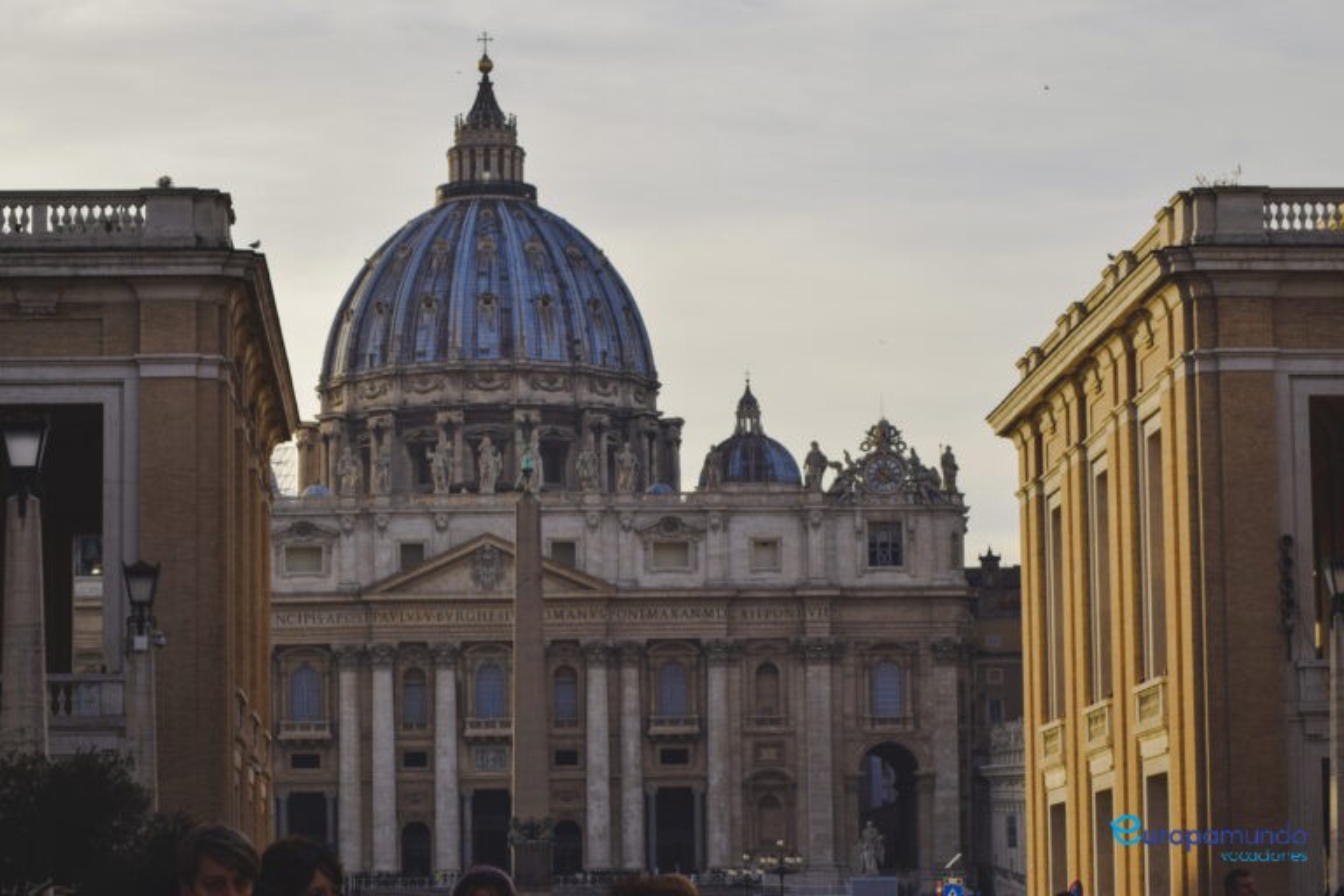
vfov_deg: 13.0
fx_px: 3920
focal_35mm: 105
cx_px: 672
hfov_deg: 19.5
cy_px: 448
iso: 100
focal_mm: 70
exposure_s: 1/200
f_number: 10
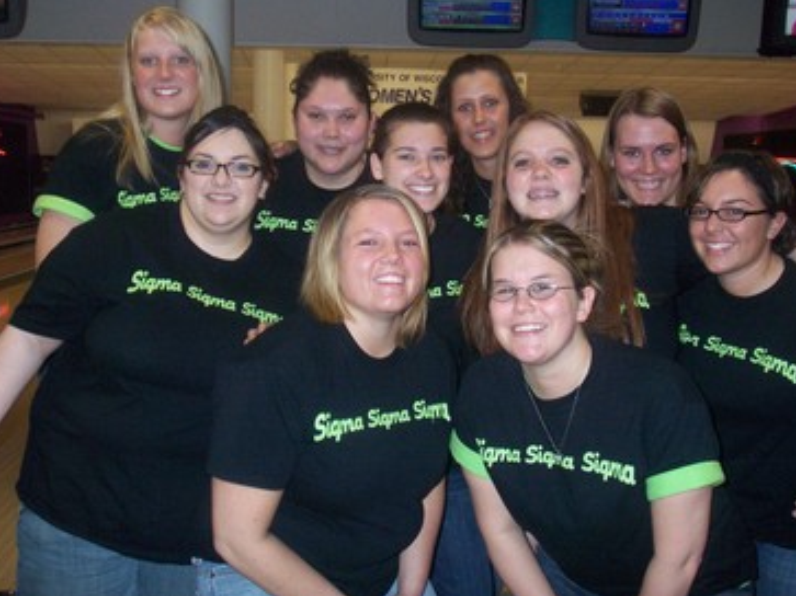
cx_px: 413
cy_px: 284
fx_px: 965
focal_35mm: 42
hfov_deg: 44.8
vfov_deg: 34.3
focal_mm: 6.4
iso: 200
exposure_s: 1/60
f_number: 3.9
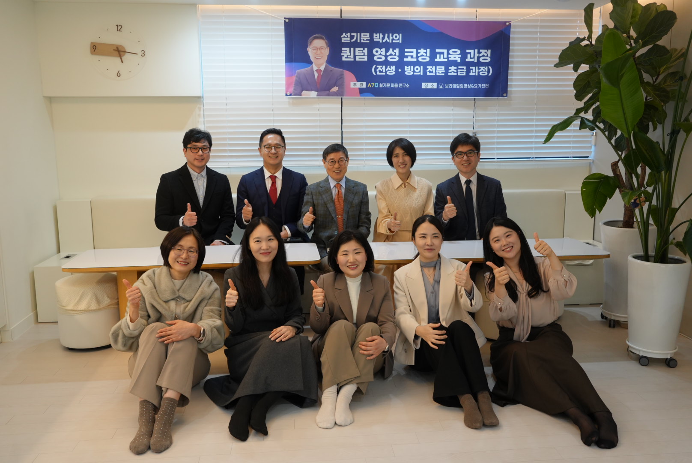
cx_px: 346
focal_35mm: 32
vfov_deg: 41.2
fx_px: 616
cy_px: 232
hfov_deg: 58.7
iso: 1000
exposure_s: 1/160
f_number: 4.5
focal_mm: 32
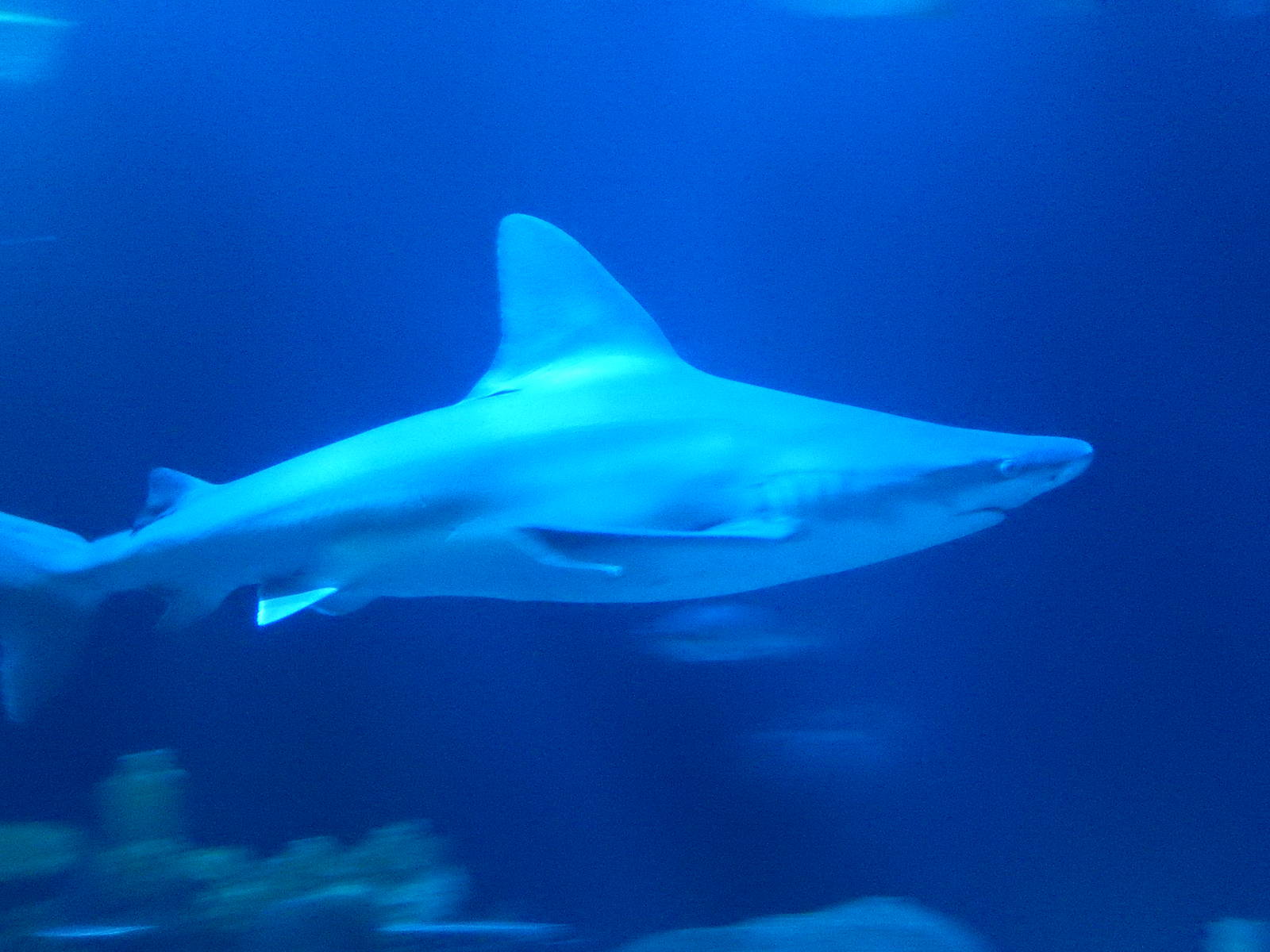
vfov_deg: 35.1
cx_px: 635
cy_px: 476
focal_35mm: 41
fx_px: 1504
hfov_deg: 45.8
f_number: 4.2
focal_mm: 7.3
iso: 1600
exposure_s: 1/8
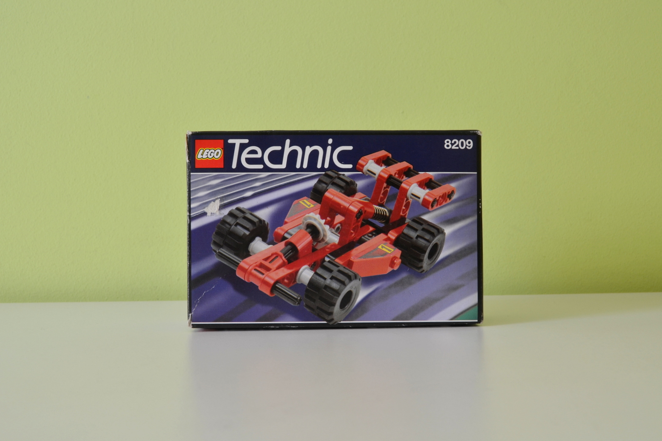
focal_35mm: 40
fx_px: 735
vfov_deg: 33.4
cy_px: 218
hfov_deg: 48.5
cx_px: 335
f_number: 10
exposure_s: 1/2
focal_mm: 26
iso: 125
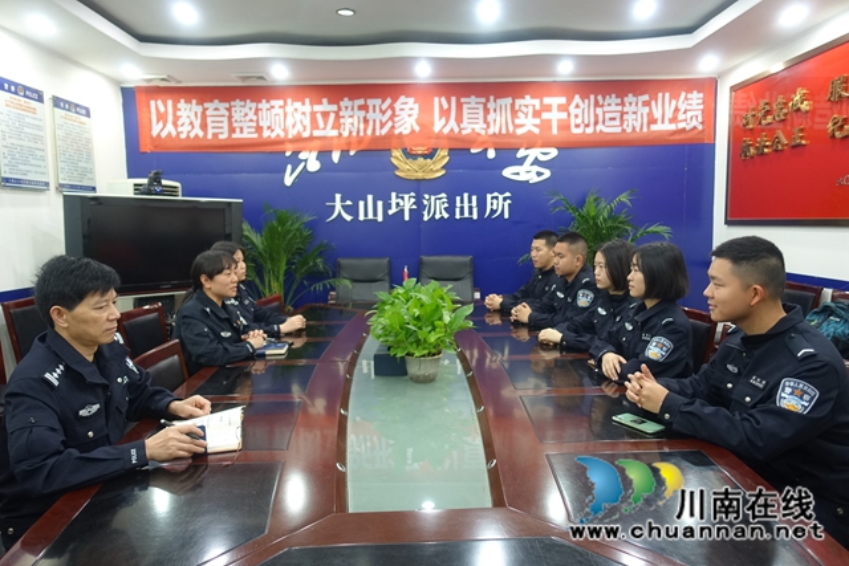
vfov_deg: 53.2
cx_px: 424
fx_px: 566
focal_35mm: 24
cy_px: 283
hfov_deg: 73.7
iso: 400
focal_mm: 8.8
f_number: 1.8
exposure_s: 1/30
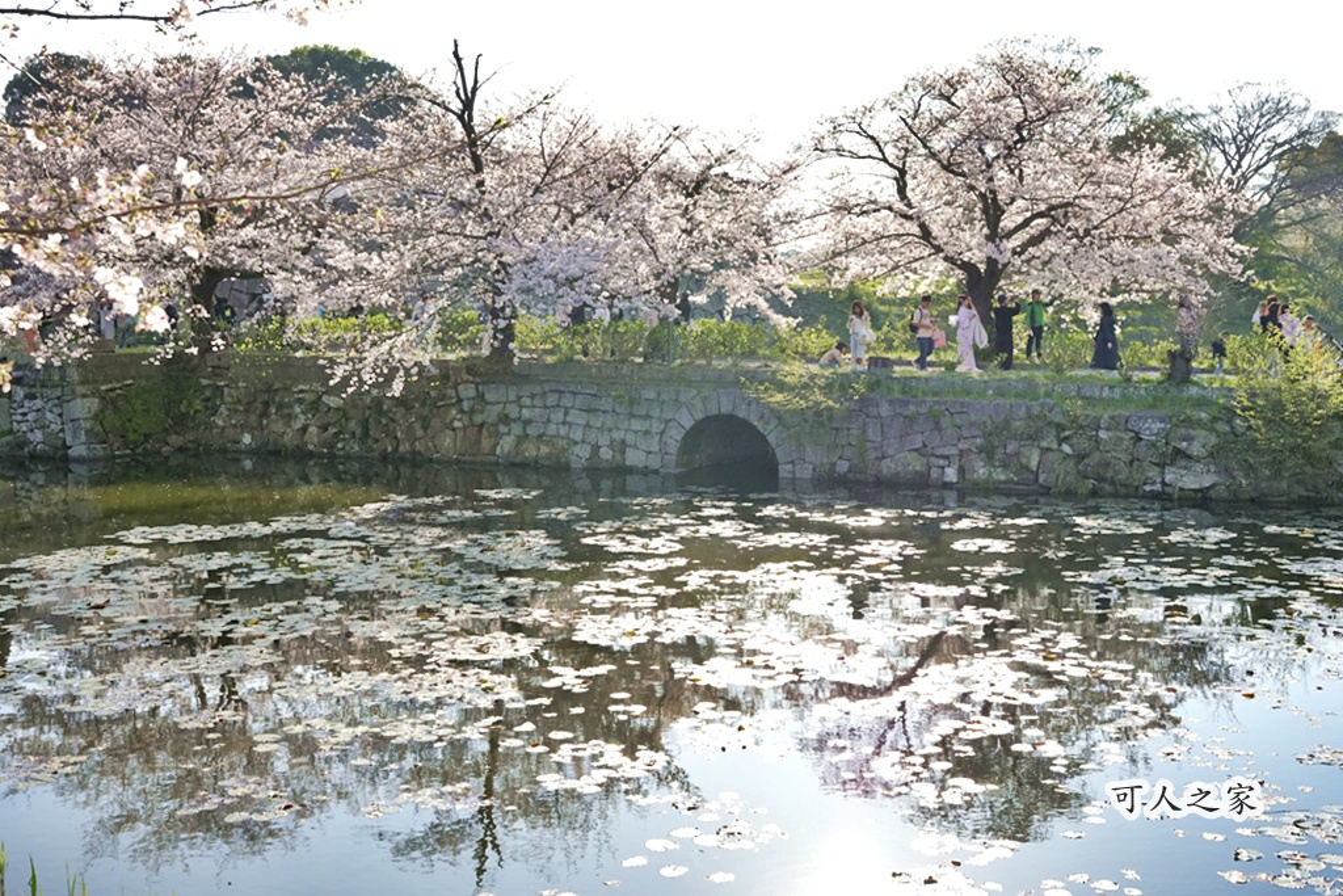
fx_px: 1444
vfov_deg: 34.5
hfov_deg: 49.9
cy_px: 448
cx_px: 672
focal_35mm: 39
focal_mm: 38.7
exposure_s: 1/6400
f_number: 5.6
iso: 2000
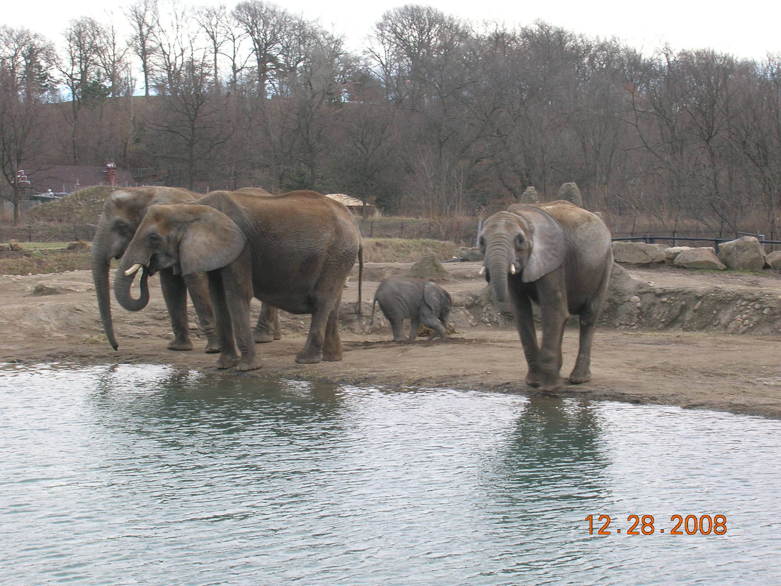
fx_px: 1489
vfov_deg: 22.3
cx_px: 390
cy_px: 293
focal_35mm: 66
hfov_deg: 29.4
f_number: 6.4
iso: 50
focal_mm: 11
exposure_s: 1/32.1
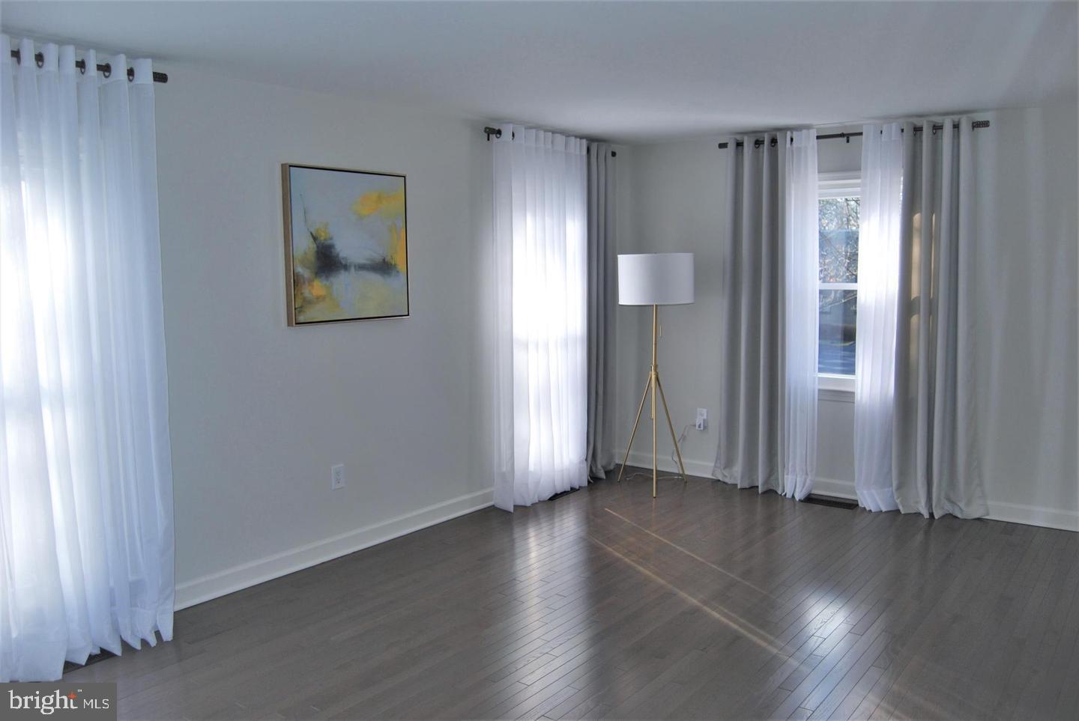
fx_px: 810
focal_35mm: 27
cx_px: 540
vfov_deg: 48.0
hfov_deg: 67.3
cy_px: 360
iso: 100
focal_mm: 18
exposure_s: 1/125
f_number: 3.5
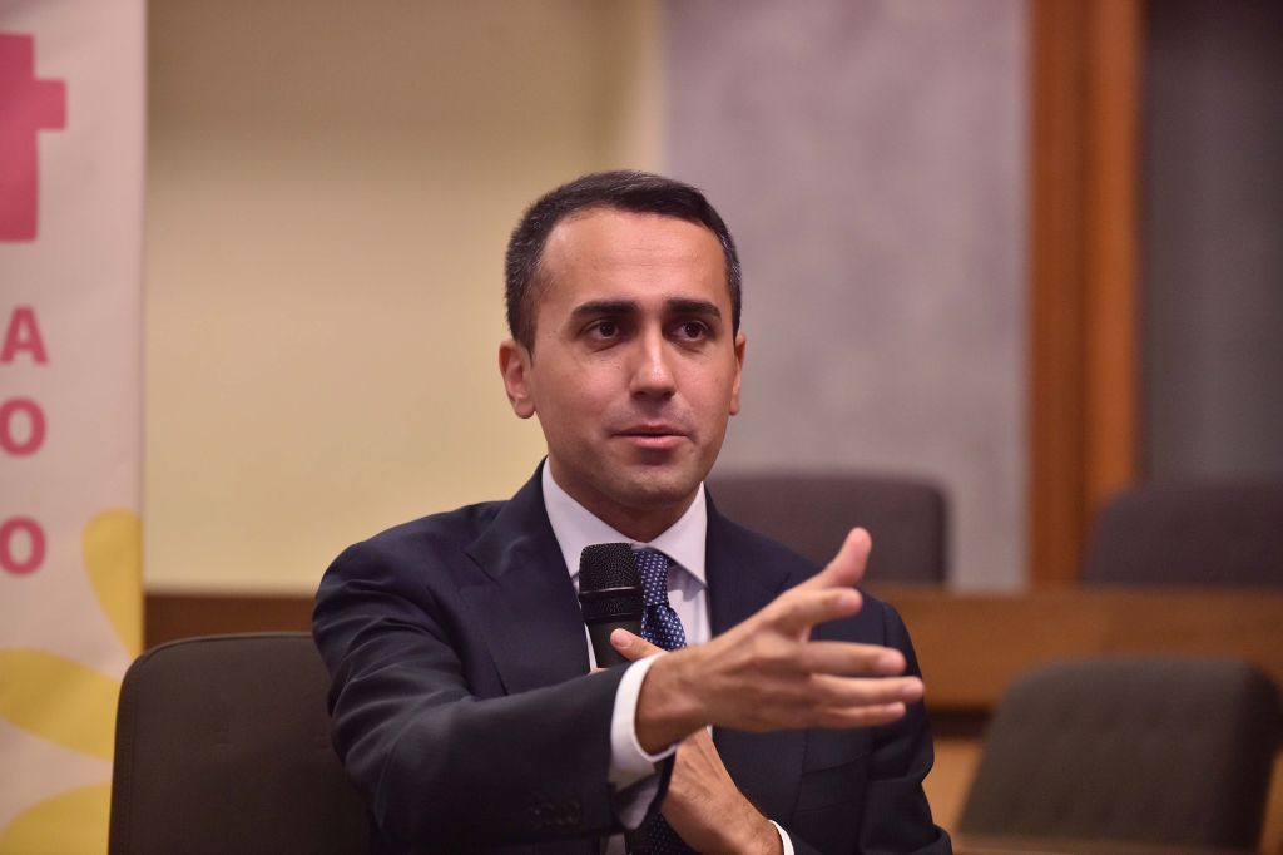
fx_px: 4988
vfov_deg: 9.8
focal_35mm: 140
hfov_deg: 14.7
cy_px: 428
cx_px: 642
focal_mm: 140
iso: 1600
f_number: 5
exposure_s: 1/200
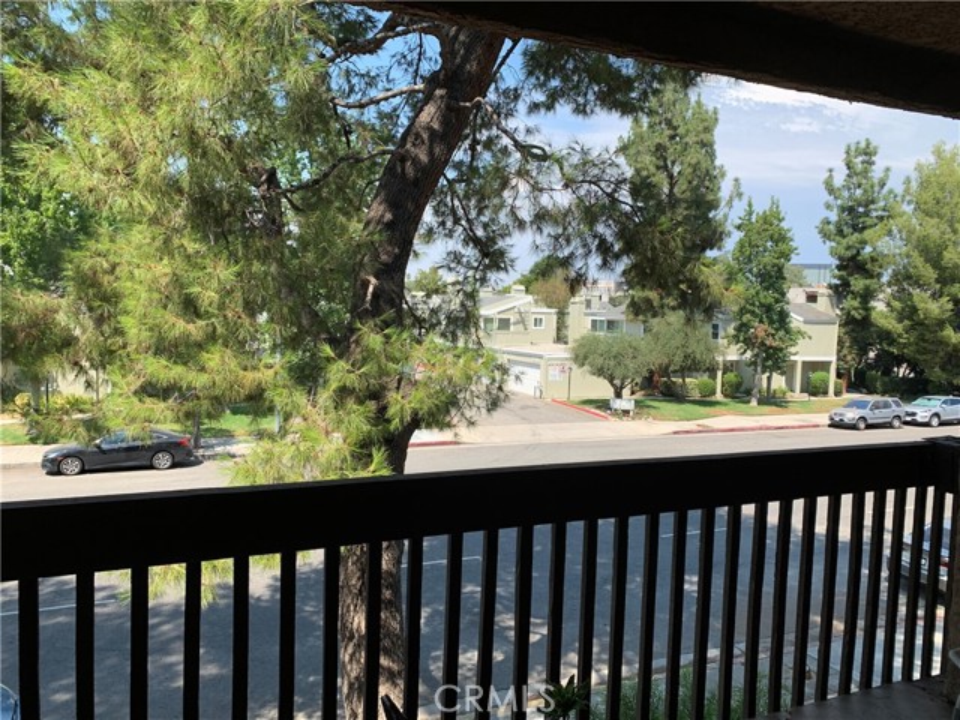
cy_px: 360
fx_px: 721
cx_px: 480
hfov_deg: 67.3
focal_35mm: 26
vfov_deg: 53.1
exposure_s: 1/849
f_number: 1.8
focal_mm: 4.25
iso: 25
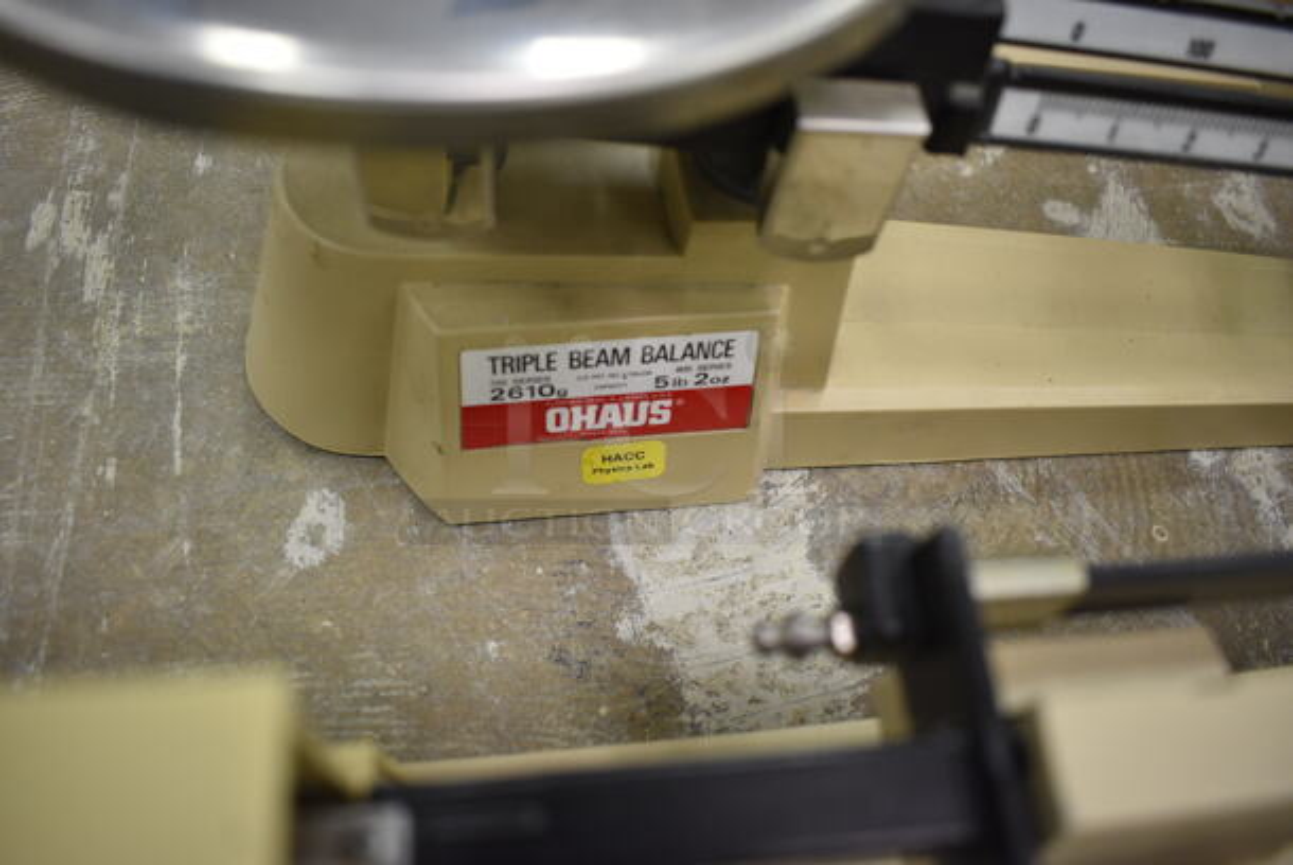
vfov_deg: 48.0
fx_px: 971
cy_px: 432
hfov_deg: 67.3
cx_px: 646
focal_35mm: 27
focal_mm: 18
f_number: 4
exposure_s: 1/60
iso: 900
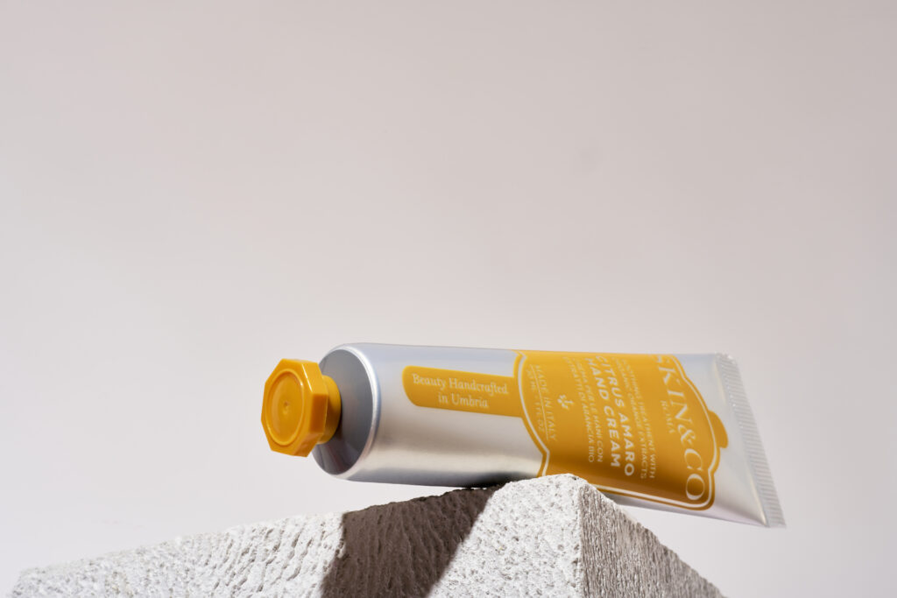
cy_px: 299
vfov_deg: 13.0
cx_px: 448
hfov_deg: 19.5
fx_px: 2616
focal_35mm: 105
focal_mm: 105
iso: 64
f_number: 22
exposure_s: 1/160
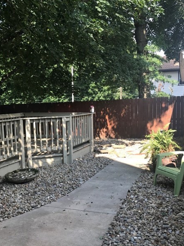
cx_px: 87
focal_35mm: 36
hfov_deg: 39.7
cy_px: 137
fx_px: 255
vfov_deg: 51.2
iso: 20
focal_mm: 3.99
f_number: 1.8
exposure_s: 1/397
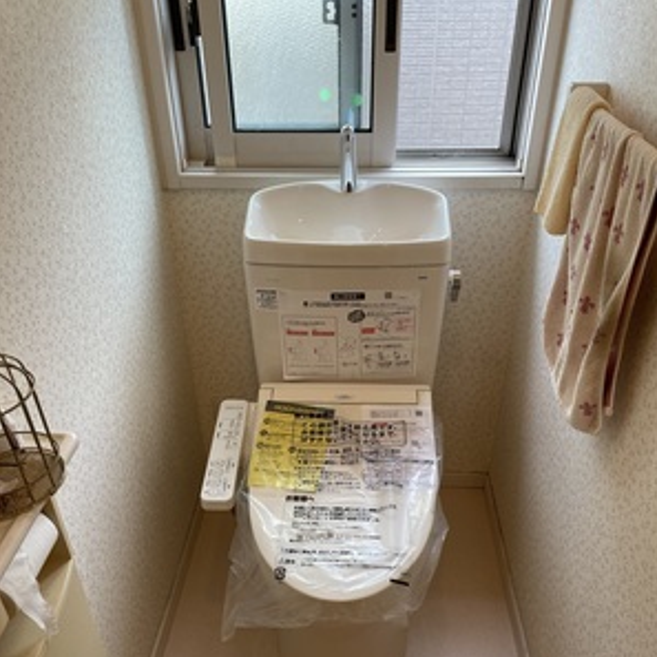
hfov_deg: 52.5
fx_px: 666
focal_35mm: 31
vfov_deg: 51.5
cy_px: 440
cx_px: 330
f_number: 1.6
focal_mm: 4.2
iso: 80
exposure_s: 1/120
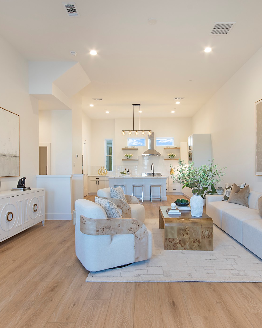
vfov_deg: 75.0
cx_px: 137
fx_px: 213
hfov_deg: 63.1
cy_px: 166
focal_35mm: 22
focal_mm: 10
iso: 100
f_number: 11
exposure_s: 1/5
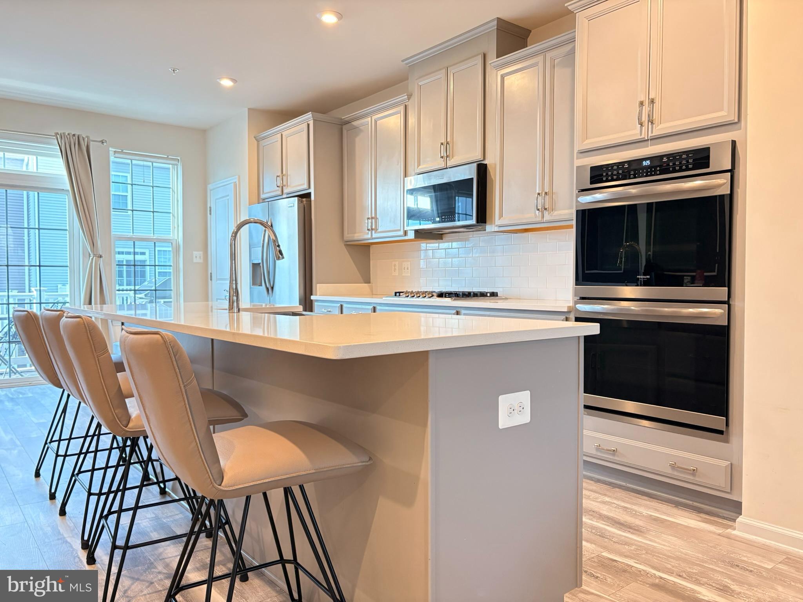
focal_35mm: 26
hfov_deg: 67.3
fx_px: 603
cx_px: 402
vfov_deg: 53.1
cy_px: 301
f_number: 1.6
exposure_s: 1/60
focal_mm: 5.96
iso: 320
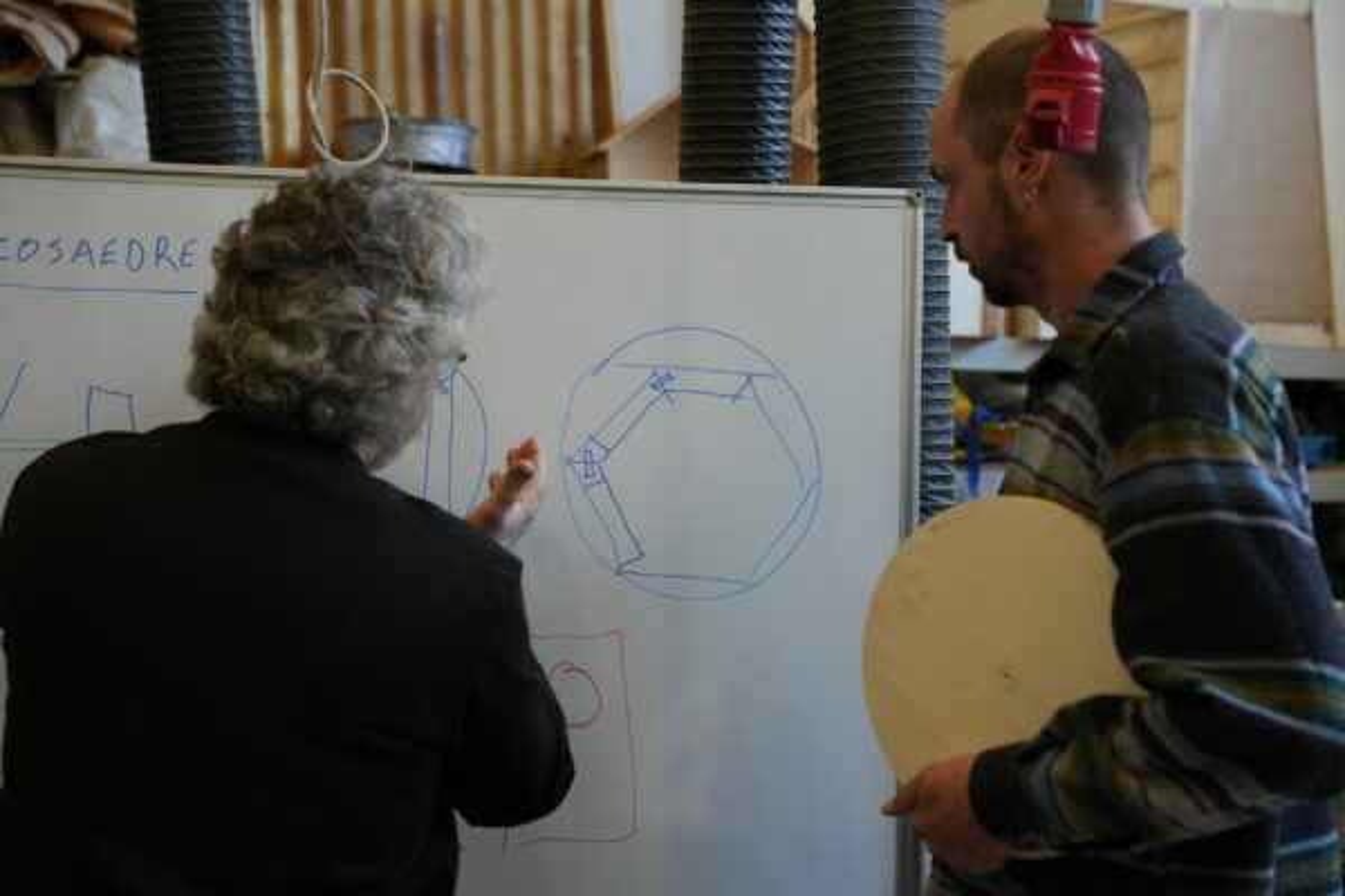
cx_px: 672
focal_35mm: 54
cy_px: 448
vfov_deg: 25.3
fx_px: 1999
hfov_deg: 37.2
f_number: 4
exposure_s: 1/160
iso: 1600
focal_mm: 53.5
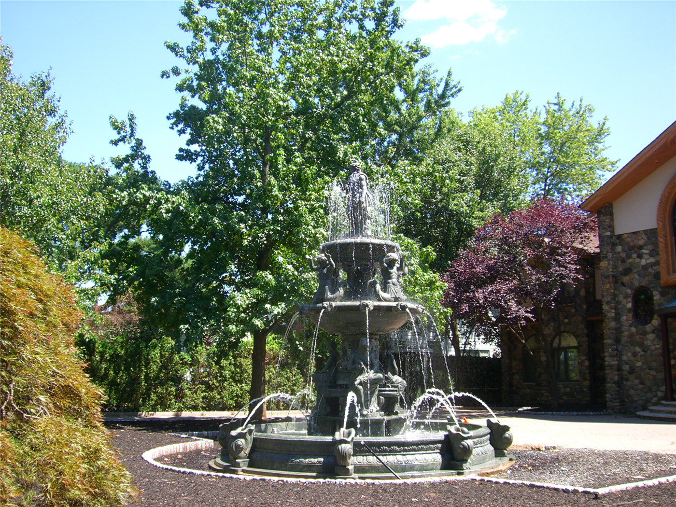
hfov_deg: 49.0
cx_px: 338
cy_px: 254
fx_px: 742
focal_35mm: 38
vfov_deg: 37.7
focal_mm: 6.2
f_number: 4.3
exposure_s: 1/160
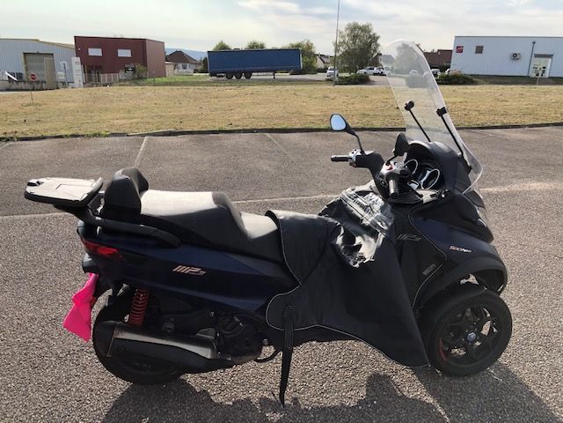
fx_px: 455
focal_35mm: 28
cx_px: 282
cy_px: 212
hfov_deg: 63.4
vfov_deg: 49.7
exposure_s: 1/1171
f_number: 1.8
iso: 20
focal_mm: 4
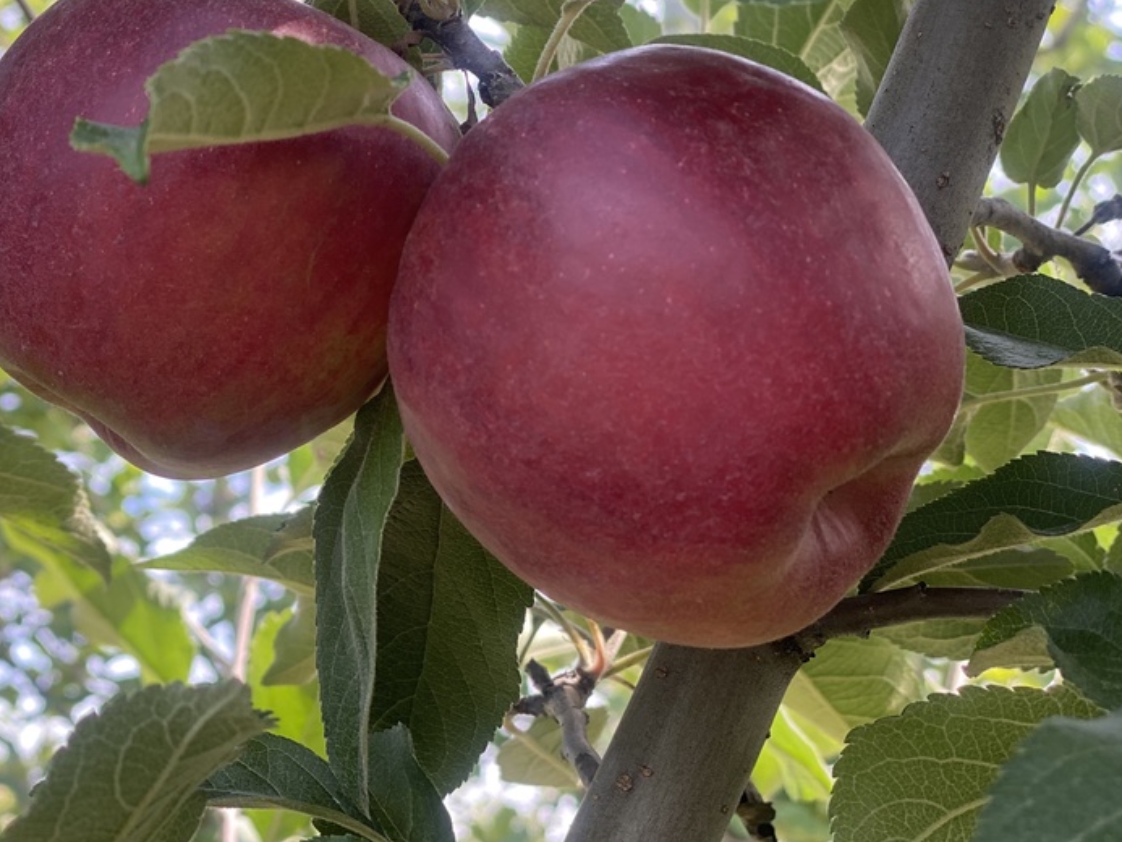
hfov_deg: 25.8
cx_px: 343
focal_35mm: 75
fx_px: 2431
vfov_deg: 19.6
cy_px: 290
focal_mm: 6
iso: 32
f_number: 2
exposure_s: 1/122
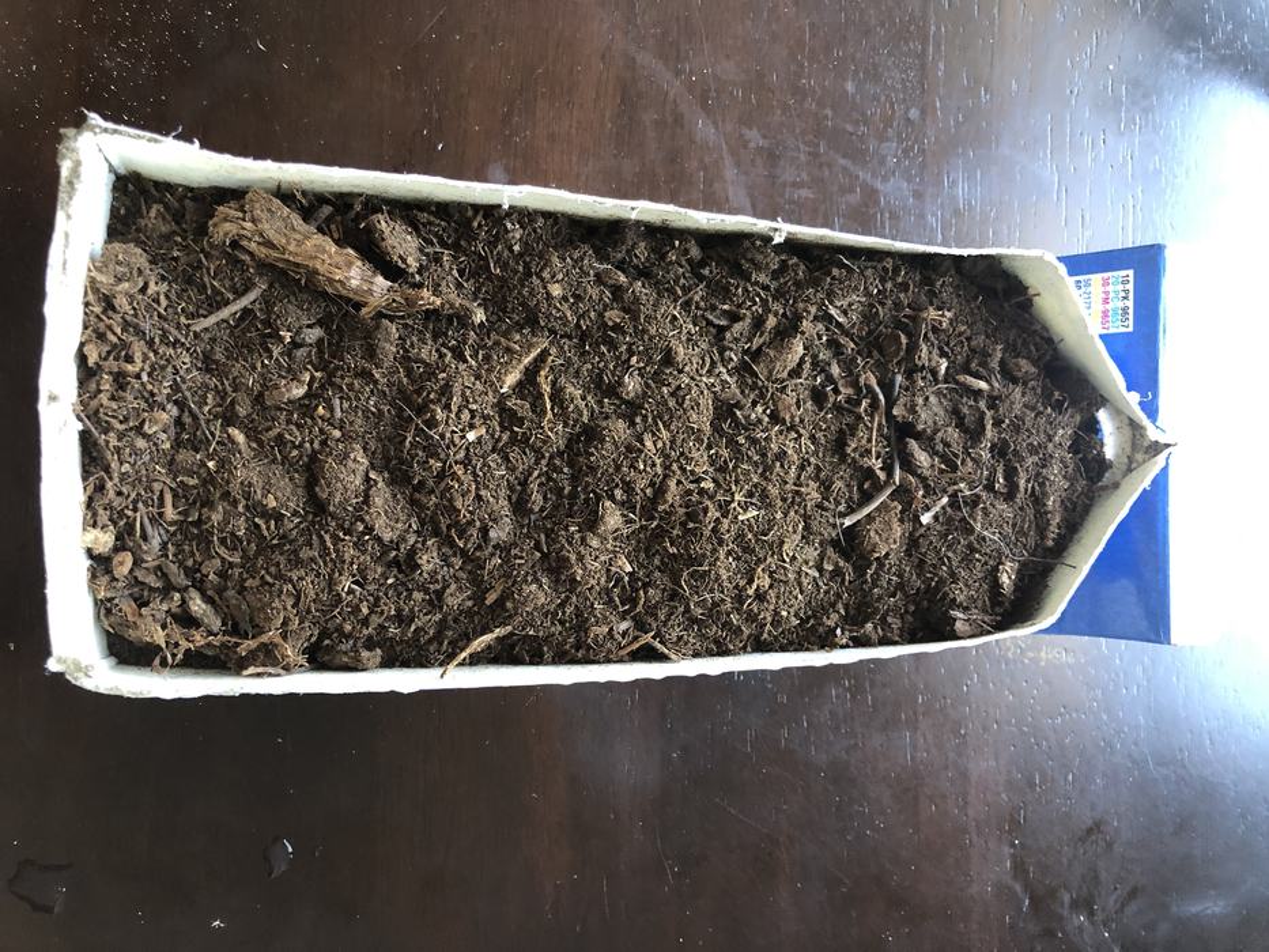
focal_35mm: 28
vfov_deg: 49.8
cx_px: 634
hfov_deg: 63.4
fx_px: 1027
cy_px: 476
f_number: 1.8
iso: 80
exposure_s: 1/15
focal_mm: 3.99
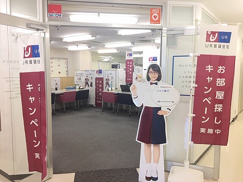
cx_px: 122
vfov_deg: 48.2
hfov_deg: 61.7
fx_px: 204
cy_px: 91
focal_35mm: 29
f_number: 2.2
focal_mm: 4.15
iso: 25
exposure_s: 1/30
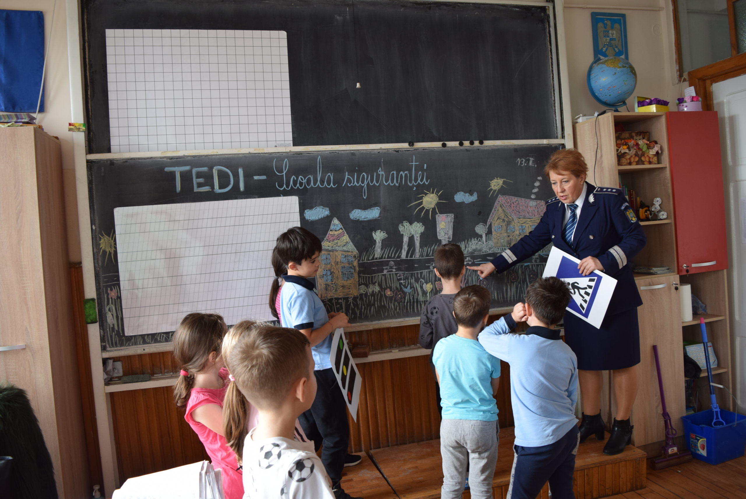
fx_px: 560
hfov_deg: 67.3
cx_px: 373
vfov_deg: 48.0
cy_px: 250
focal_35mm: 27
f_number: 4.5
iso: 400
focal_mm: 18
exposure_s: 1/80
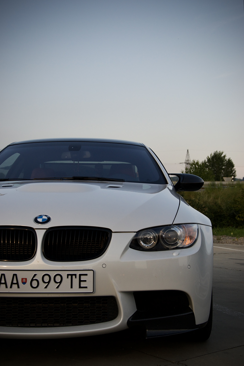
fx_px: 579
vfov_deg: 35.1
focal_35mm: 57
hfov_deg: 23.8
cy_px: 183
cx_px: 122
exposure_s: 1/800
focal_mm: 38
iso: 400
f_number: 5.6
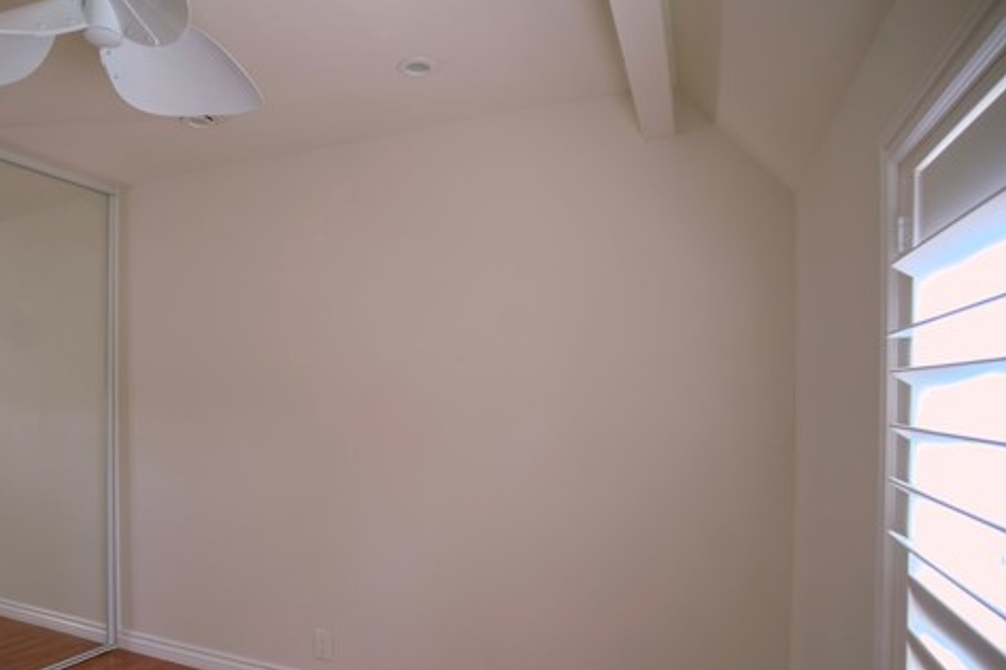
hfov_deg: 74.5
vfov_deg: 54.7
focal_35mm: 23
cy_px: 396
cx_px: 362
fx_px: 642
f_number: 3.5
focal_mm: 17
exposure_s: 1/60
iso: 125
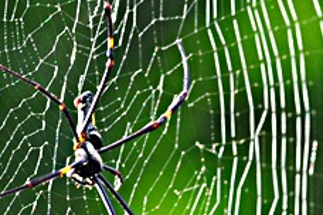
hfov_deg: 1.0
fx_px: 18113
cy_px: 139
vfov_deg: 0.7
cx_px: 99
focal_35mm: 2019
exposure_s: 1/320
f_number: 5
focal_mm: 300
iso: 640
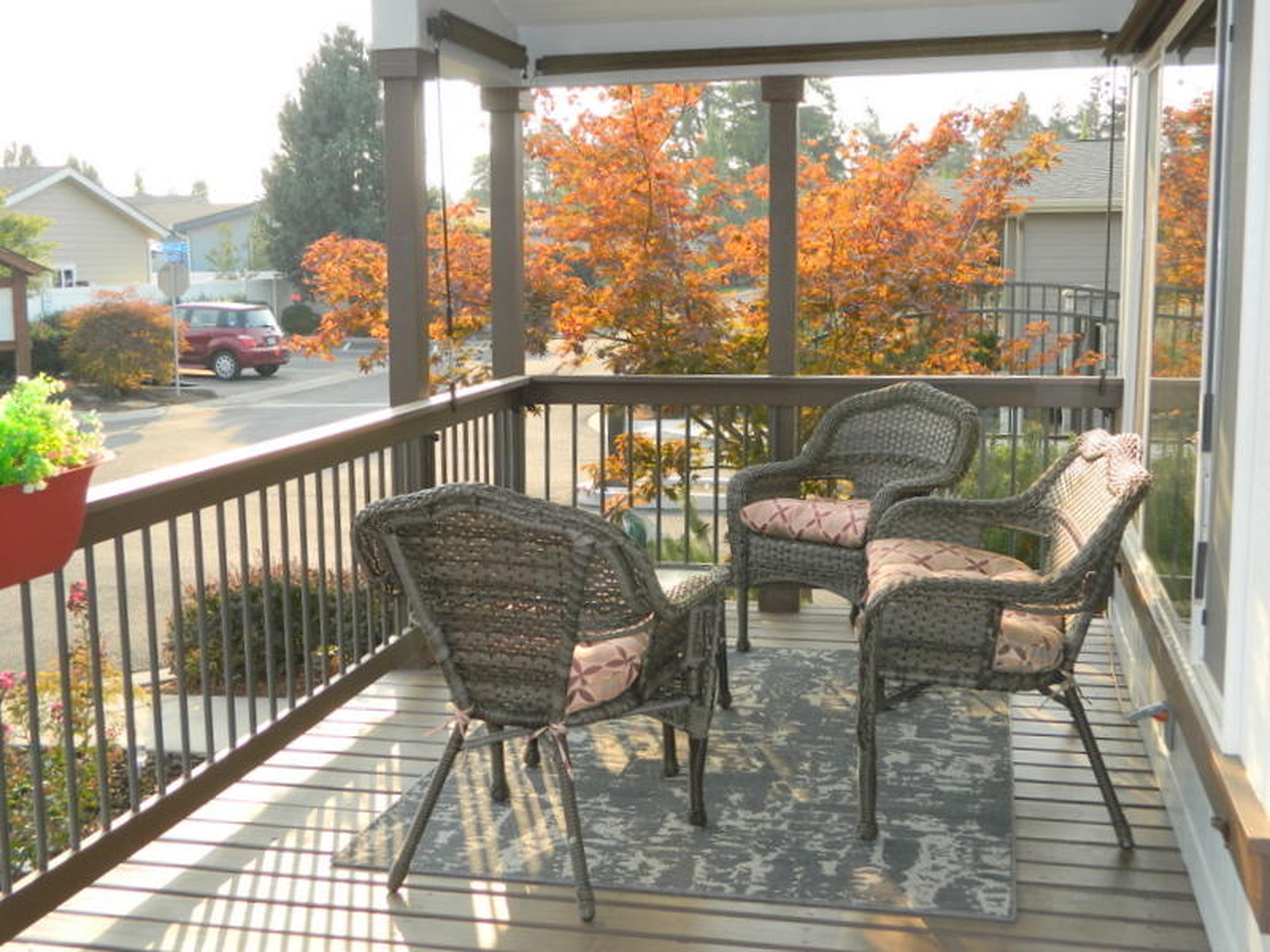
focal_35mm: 41
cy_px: 476
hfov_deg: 45.8
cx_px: 635
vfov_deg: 35.1
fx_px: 1504
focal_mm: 7.3
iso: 110
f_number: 3.5
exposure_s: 1/200
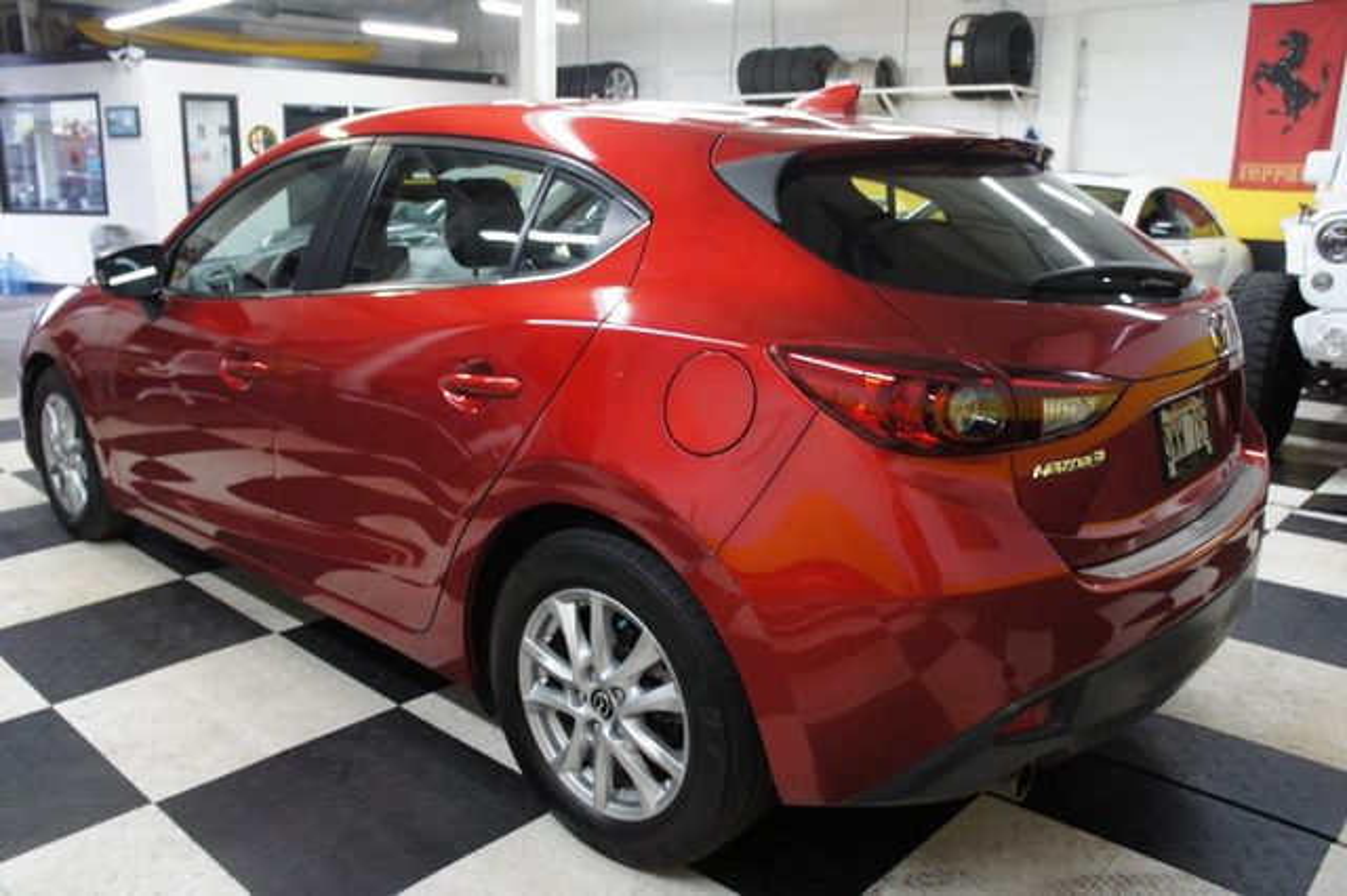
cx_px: 674
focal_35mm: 27
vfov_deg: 47.9
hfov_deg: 67.4
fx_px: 1010
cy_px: 448
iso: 1000
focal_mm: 18
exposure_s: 1/80
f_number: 3.5
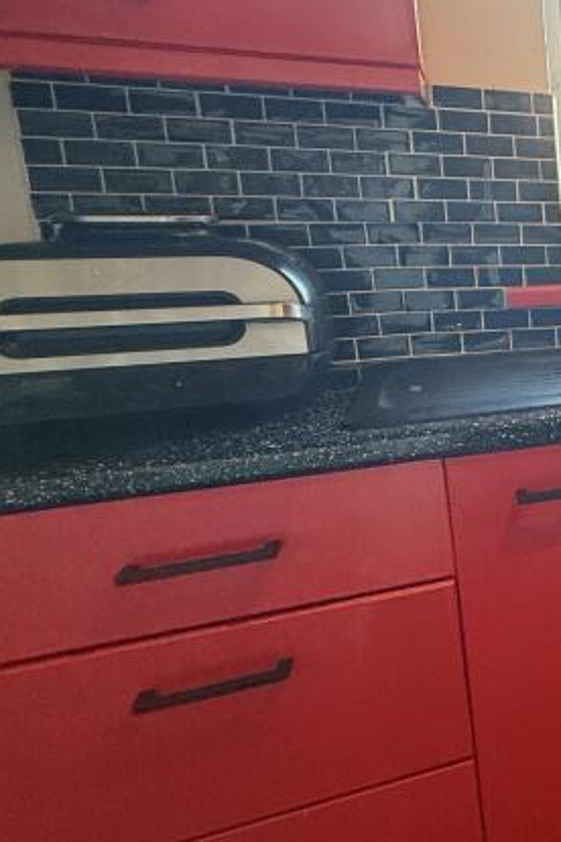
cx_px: 1000
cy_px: 356
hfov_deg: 22.4
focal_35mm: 36
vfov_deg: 52.9
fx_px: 841
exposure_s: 1/100
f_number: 2.2
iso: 400
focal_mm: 2.22
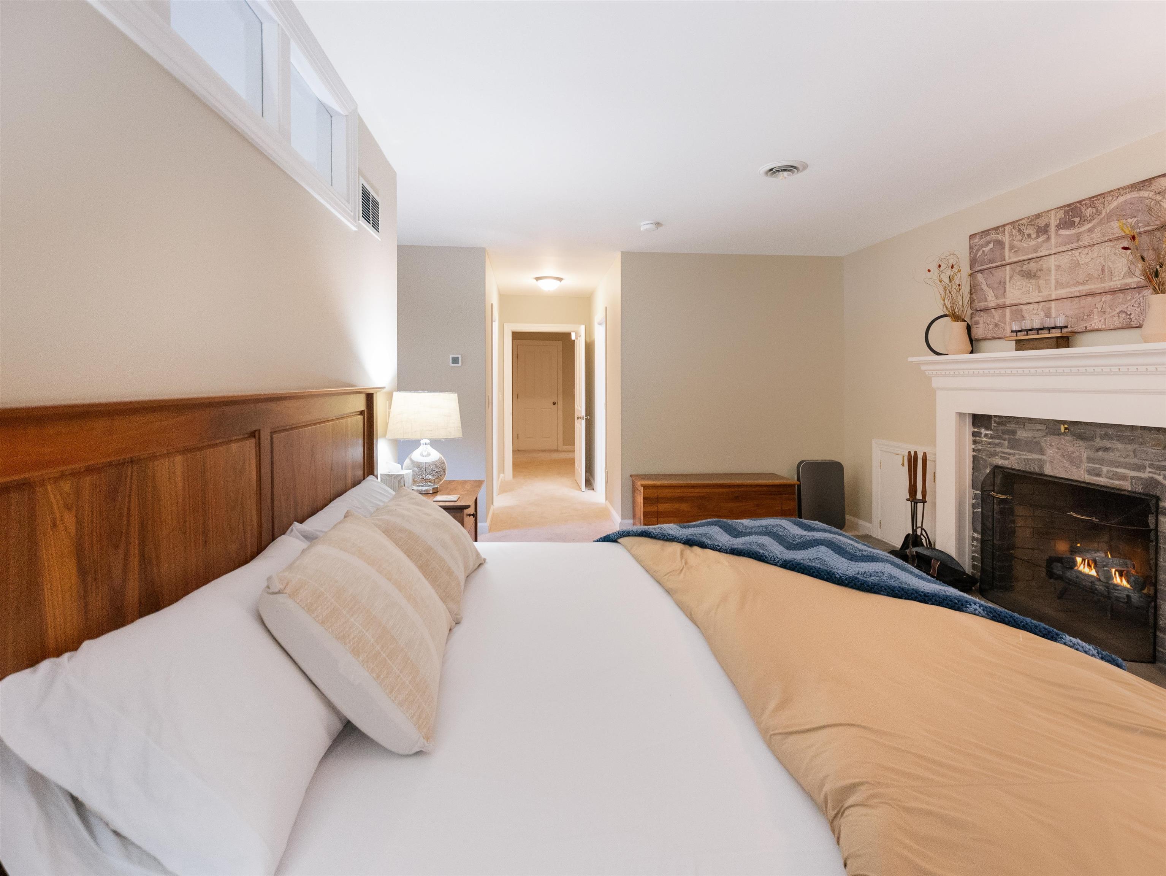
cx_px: 583
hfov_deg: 94.5
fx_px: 539
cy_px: 438
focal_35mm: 16
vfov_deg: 78.2
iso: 3200
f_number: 2.8
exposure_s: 1/30
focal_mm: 8
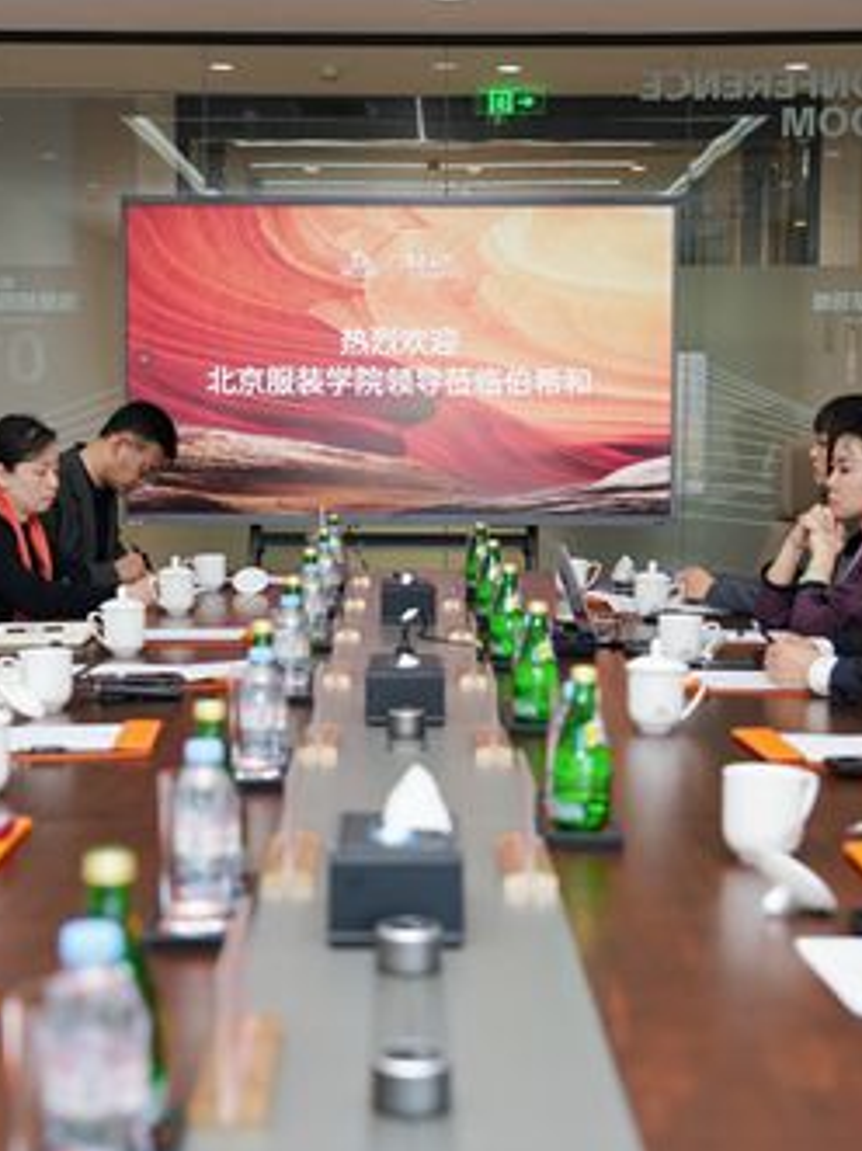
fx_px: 2027
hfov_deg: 24.0
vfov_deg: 31.7
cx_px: 400
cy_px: 576
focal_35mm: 61
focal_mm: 42
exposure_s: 1/125
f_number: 2.8
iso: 250
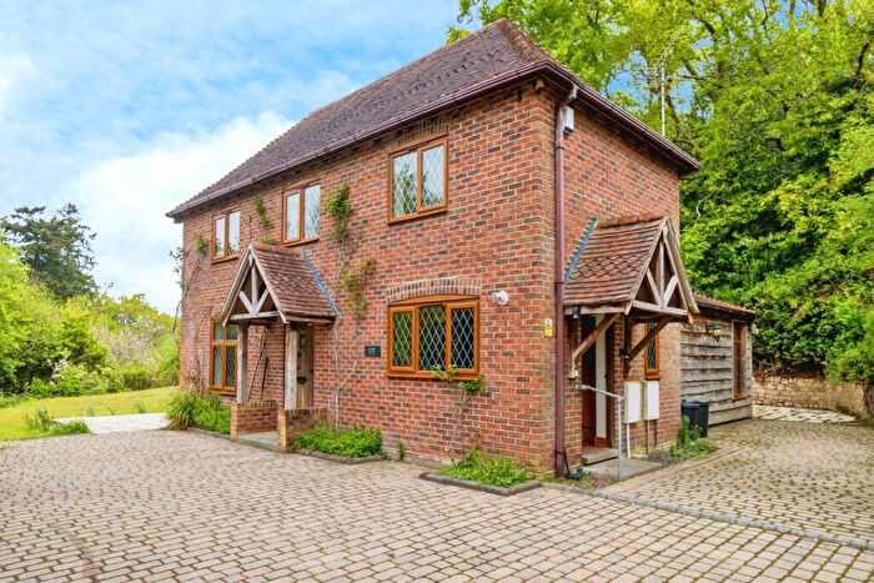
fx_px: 364
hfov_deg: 100.4
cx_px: 437
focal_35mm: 15
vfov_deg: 77.4
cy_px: 292
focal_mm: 10
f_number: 7.1
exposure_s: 1/640
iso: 320
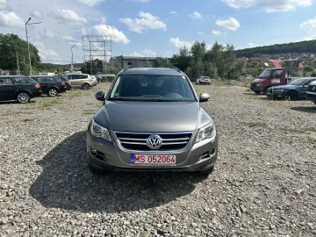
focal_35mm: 26
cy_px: 118
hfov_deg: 67.3
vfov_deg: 53.1
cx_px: 158
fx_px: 237
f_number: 1.5
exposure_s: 1/4831
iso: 50
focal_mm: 5.7
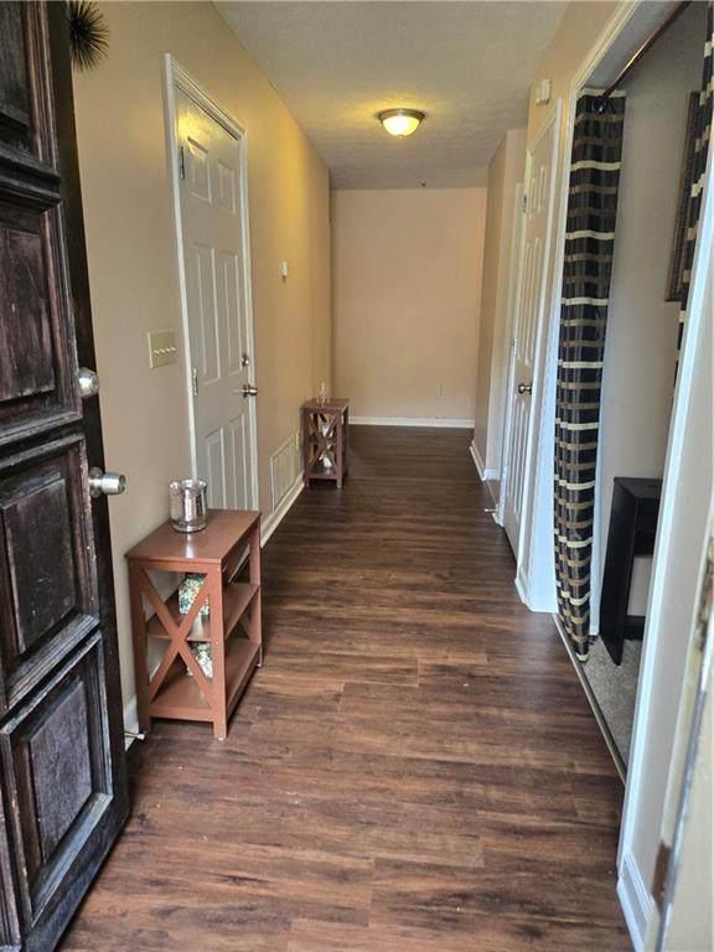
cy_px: 476
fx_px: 633
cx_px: 357
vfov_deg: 73.9
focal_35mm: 23
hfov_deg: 58.9
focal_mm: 5.4
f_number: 1.8
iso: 250
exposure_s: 1/120
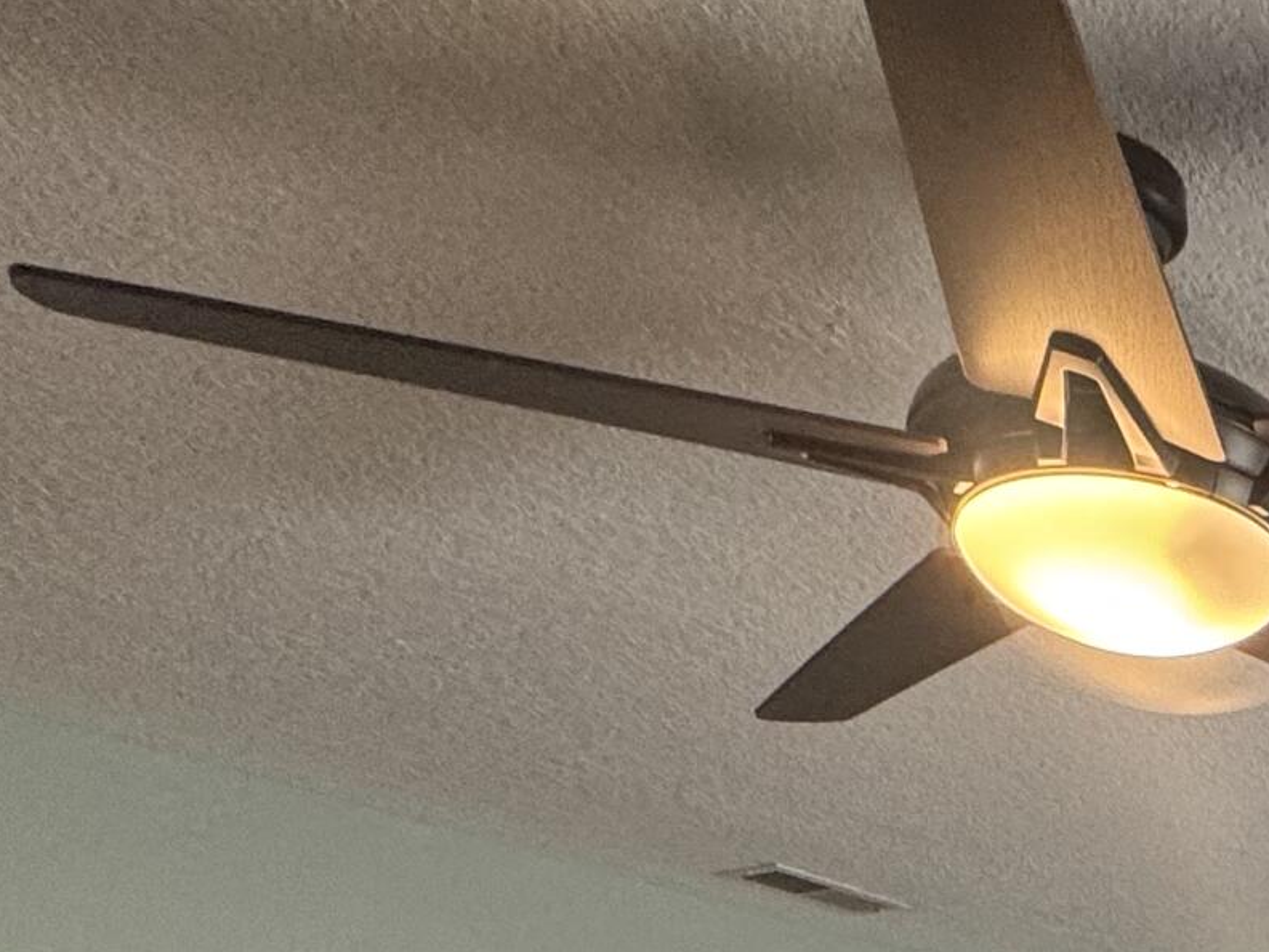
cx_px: 1883
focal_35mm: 53
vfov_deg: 20.2
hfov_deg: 26.6
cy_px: 1694
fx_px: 1943
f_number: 2.2
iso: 200
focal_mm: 2.22
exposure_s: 1/60
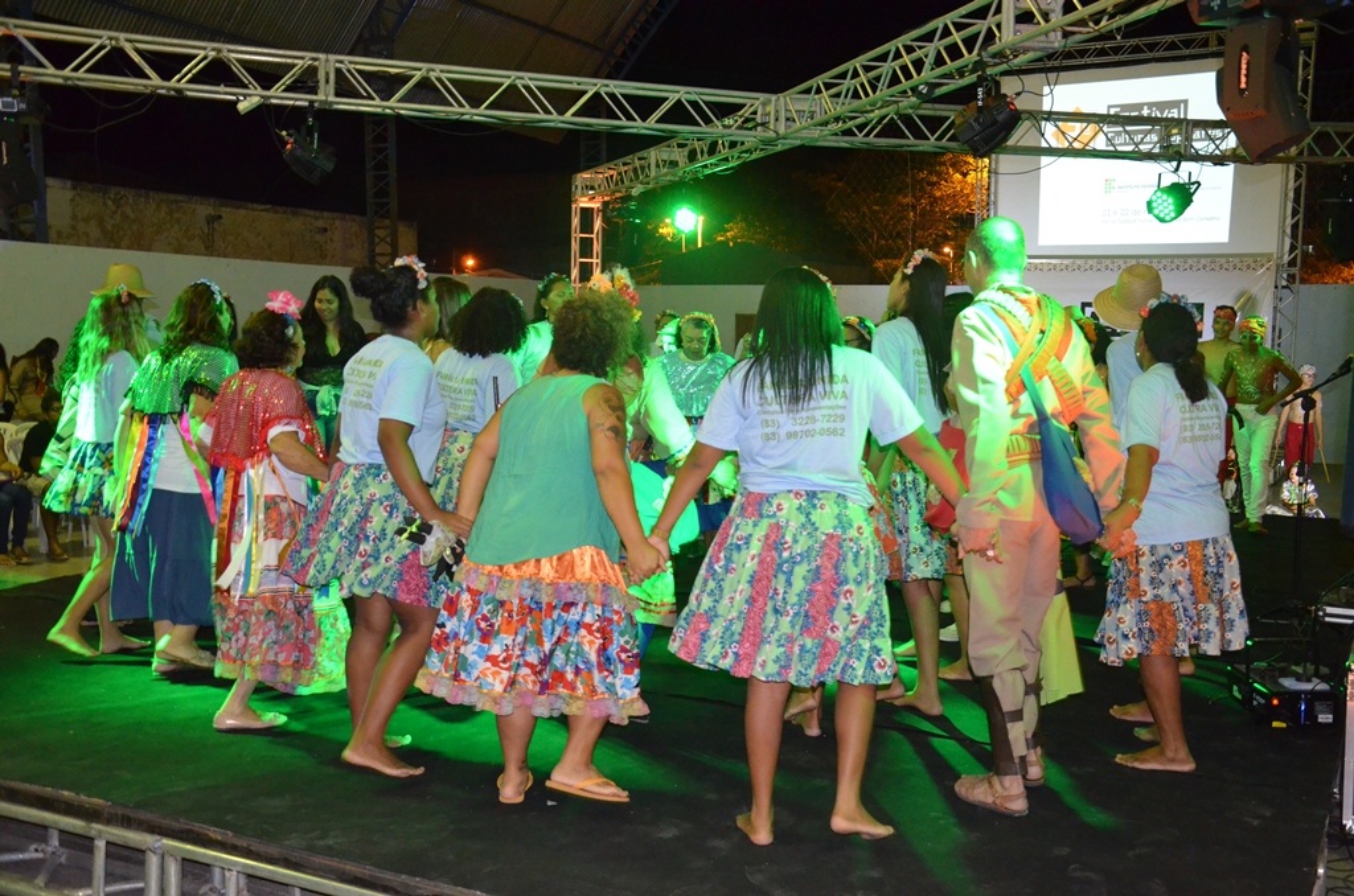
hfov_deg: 51.4
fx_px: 1407
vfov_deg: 35.3
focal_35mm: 38
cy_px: 448
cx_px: 677
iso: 3200
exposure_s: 1/60
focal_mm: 25
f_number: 4
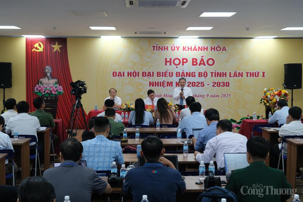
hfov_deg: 38.9
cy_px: 101
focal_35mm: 51
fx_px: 429
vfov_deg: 26.5
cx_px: 152
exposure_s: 1/105
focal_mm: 34.2
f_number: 4
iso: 640
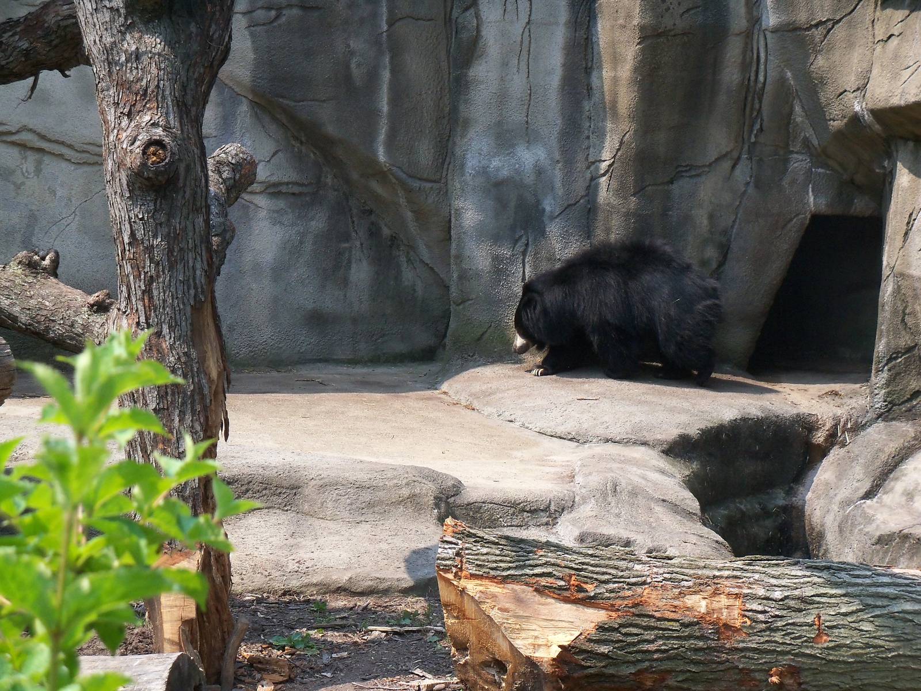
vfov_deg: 14.0
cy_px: 346
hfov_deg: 18.5
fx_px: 2820
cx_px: 460
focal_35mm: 106
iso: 200
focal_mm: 18.8
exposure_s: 1/640
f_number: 4.2
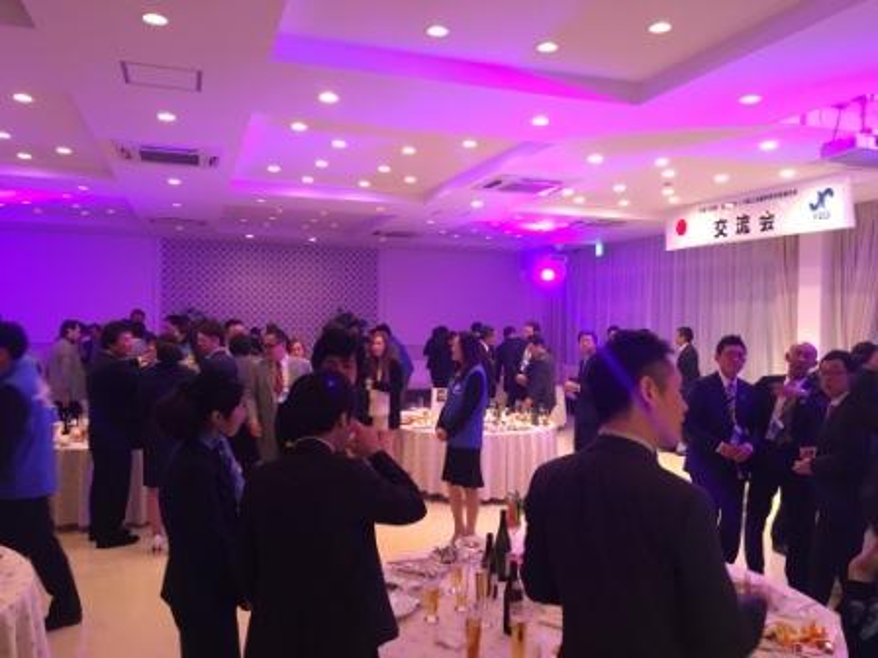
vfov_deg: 48.2
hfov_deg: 61.7
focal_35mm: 29
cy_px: 329
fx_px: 736
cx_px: 439
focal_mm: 4.15
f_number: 2.2
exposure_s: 1/17
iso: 200
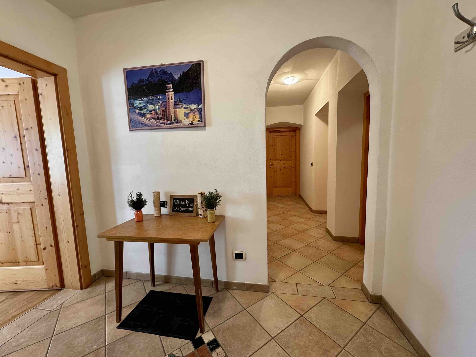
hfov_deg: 102.1
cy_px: 178
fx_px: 193
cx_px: 238
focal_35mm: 14
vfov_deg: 85.7
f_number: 2.2
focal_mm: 2.22
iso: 200
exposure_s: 1/50
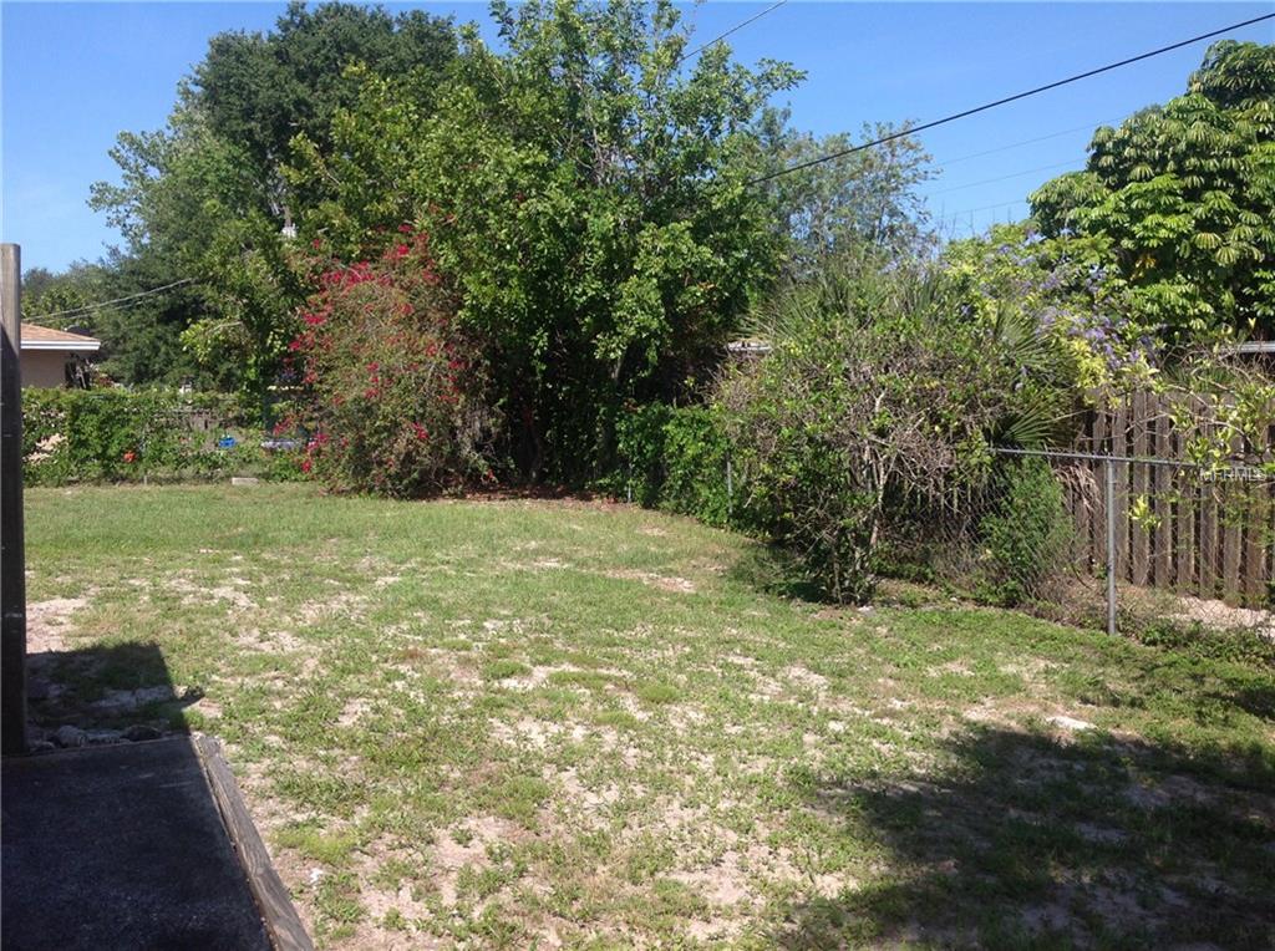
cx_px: 638
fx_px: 1287
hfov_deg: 52.7
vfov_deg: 40.6
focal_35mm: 35
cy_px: 476
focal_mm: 4.28
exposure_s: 1/1439
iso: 50
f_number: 2.4
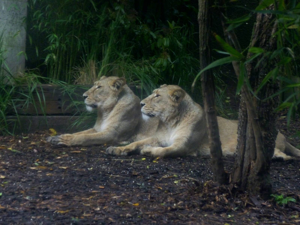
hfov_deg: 11.6
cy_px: 112
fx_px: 1473
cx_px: 150
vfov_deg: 8.7
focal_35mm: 170
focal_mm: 30.4
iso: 800
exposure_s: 1/50
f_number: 5.8
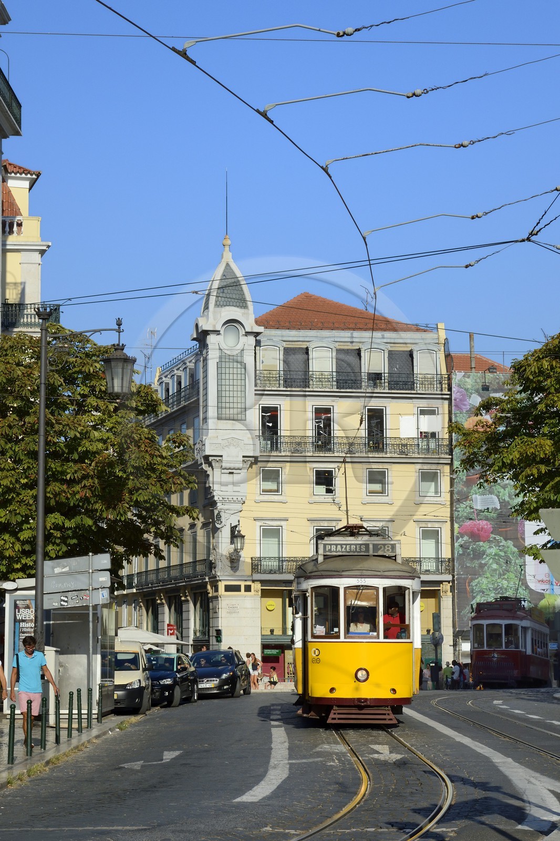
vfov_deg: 28.8
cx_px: 280
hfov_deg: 19.4
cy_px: 420
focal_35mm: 70
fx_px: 1634
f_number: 16
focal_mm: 70
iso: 400
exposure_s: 1/500
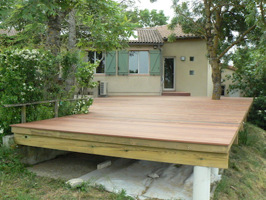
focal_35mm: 36
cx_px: 133
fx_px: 277
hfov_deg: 51.3
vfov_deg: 39.7
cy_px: 100
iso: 400
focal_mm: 6
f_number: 5.6
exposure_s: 1/400
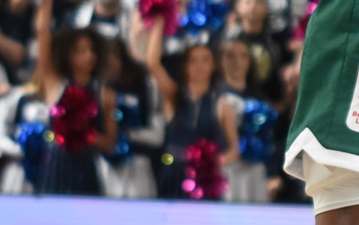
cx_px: 451
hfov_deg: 3.4
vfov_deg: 2.1
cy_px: -219
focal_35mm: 616
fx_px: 6028
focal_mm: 70
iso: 800
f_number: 2.8
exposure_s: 1/500
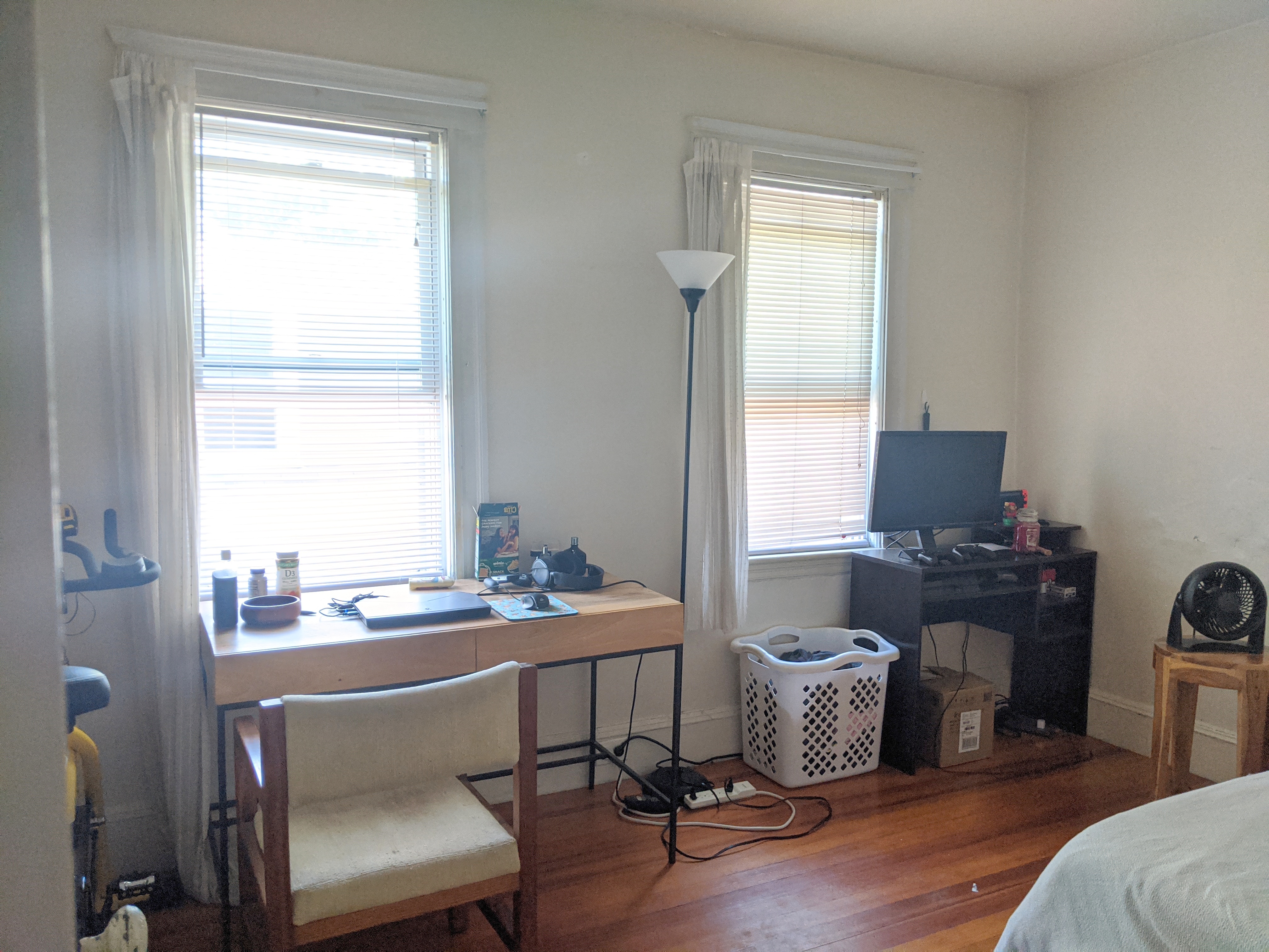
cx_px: 634
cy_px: 476
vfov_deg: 51.4
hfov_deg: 65.3
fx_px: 990
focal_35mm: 27
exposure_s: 1/120
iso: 265
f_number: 1.8
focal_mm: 4.44
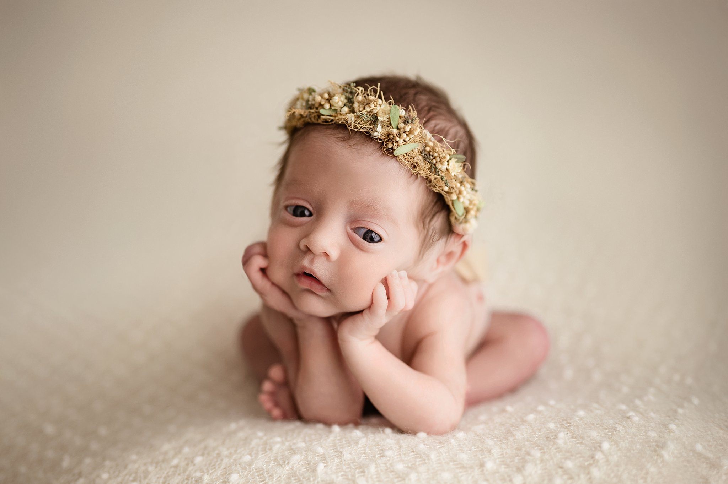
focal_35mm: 50
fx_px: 1011
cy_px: 242
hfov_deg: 39.6
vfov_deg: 27.0
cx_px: 364
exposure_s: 1/160
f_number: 2
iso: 160
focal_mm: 50
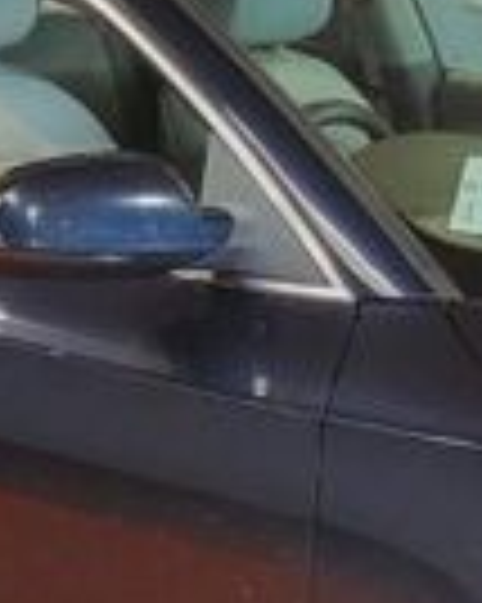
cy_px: 436
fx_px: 2035
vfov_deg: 16.8
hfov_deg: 13.1
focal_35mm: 114
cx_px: 608
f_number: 2
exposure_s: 1/50
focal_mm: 3.08
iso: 250
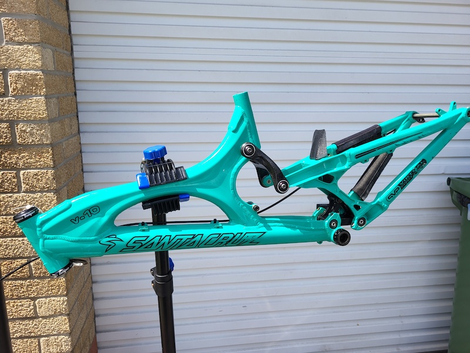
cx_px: 235
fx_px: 353
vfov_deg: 53.1
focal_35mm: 26
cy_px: 176
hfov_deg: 67.3
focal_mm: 5.4
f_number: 1.8
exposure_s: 1/919
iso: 40
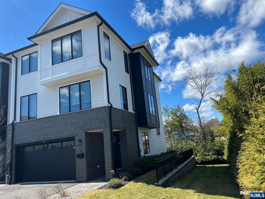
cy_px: 100
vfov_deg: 53.1
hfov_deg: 67.3
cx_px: 132
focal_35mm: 26
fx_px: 199
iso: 50
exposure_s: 1/3257
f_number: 1.5
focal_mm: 5.7
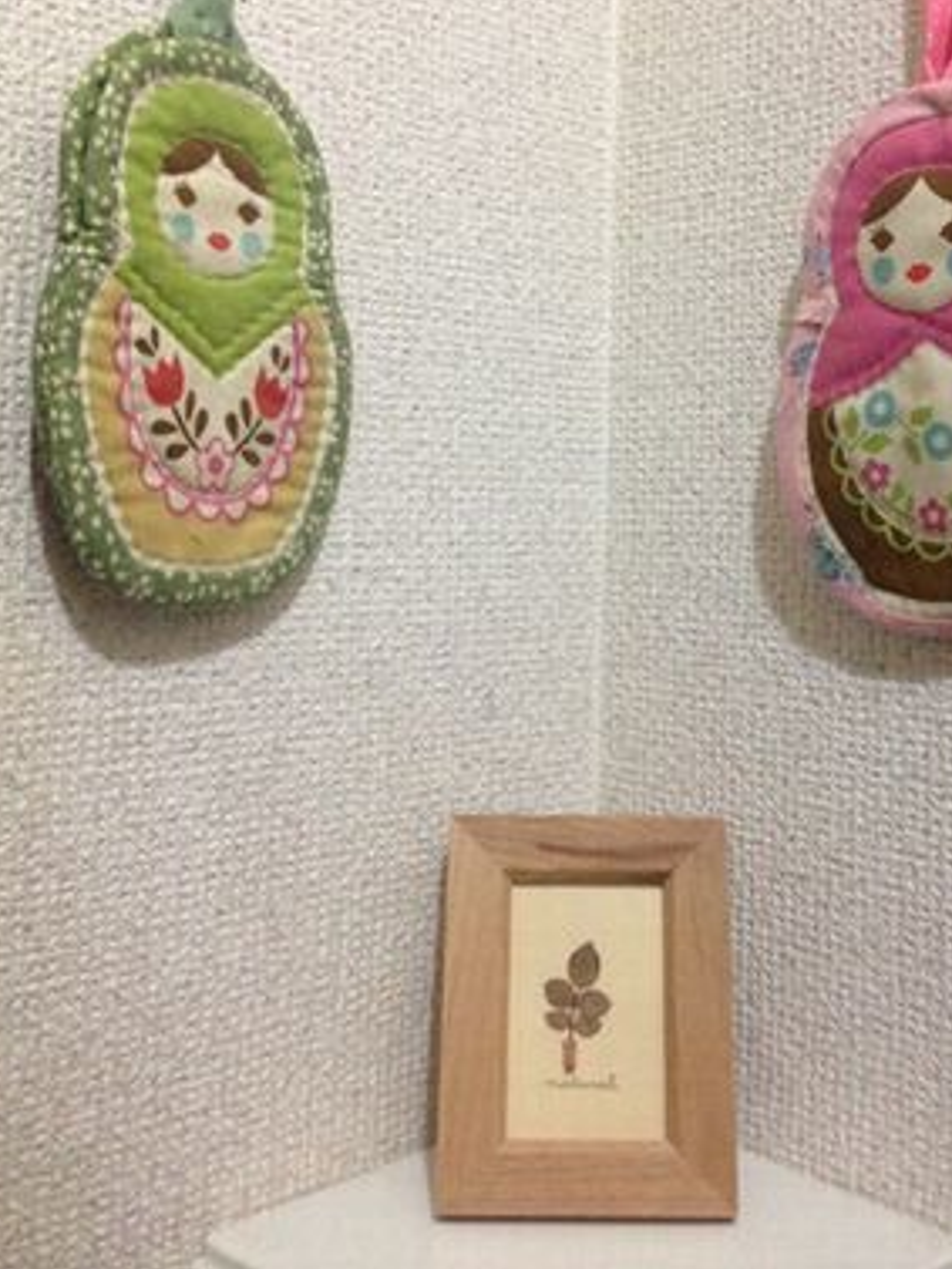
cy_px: 465
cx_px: 575
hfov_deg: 34.2
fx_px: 1539
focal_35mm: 42
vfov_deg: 44.4
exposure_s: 1/15
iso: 500
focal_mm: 4.12
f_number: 2.4
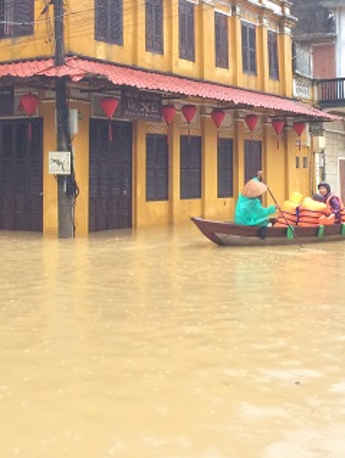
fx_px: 782
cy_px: 133
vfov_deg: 32.2
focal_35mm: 59
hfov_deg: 24.6
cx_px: 88
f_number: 2.2
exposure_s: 1/33
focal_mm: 4.15
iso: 160
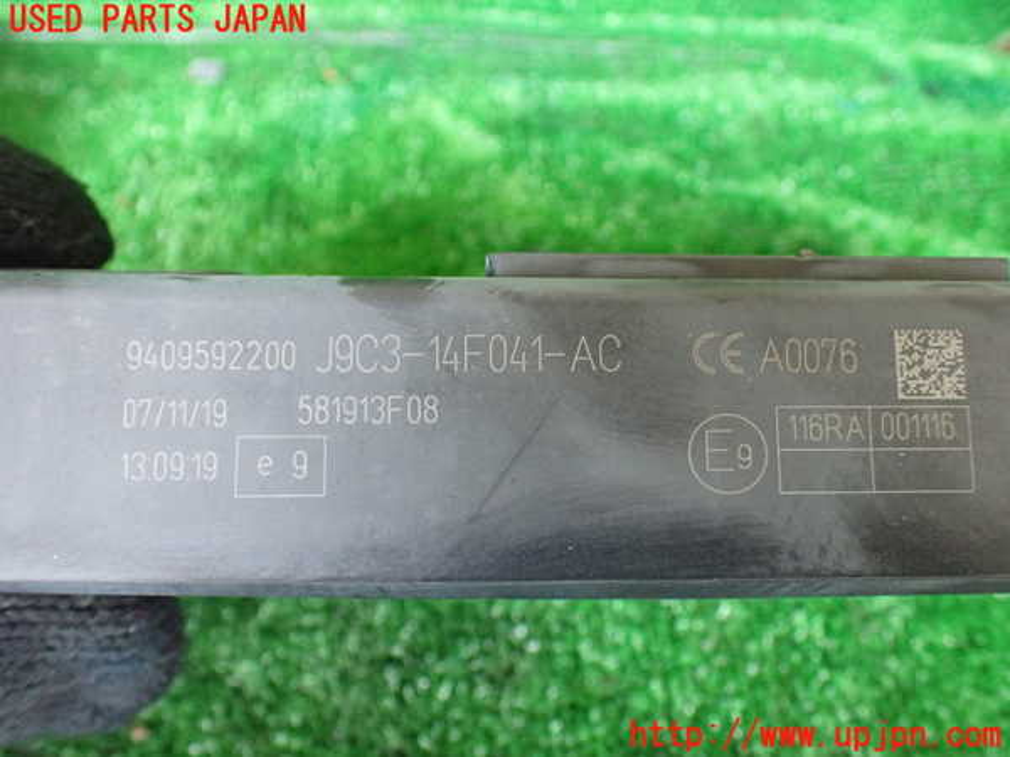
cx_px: 505
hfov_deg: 60.0
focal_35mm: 30
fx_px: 875
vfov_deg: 46.8
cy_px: 378
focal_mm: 5.4
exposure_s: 1/80
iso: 800
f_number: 2.3
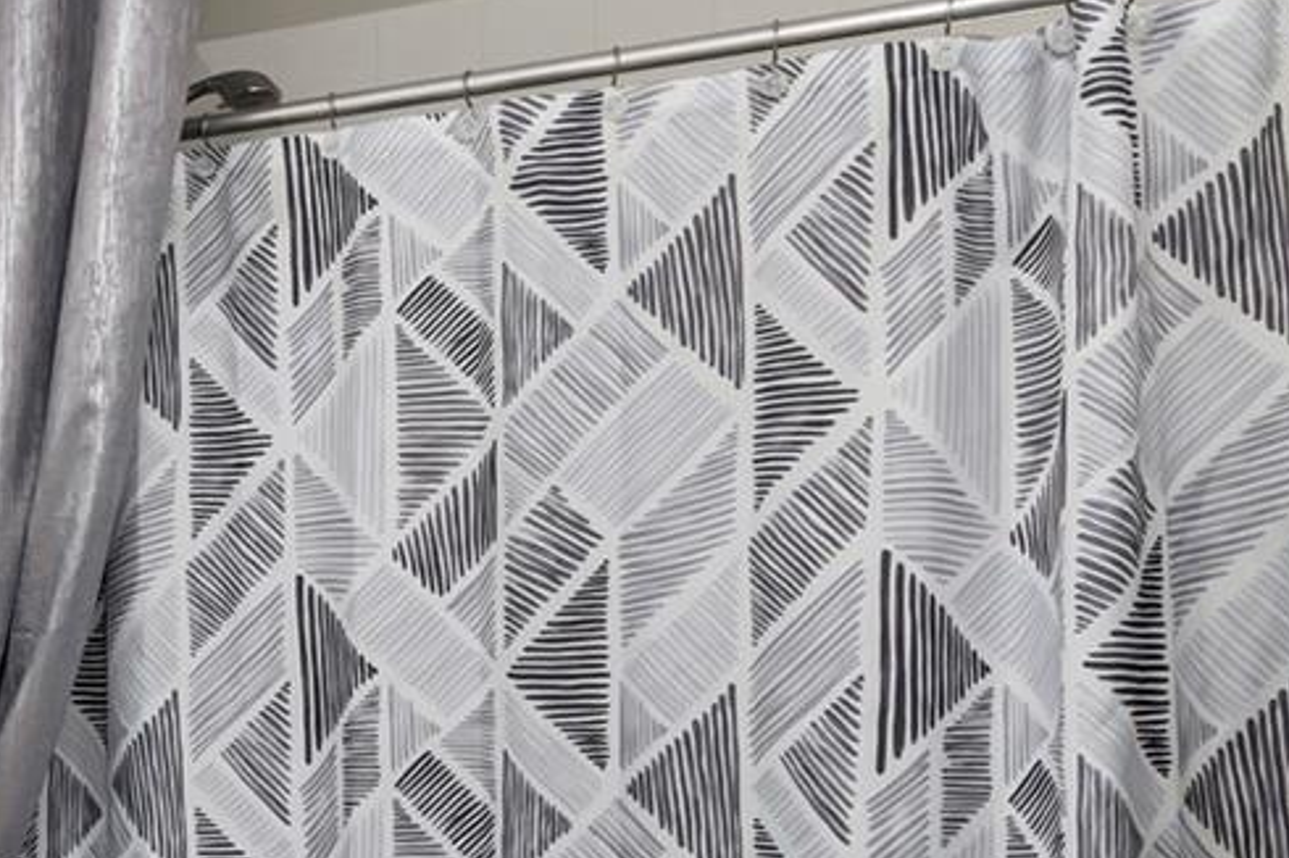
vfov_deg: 27.0
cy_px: 674
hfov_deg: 33.4
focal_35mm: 49
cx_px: -231
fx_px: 1753
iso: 500
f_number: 10
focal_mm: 10
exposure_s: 1/250
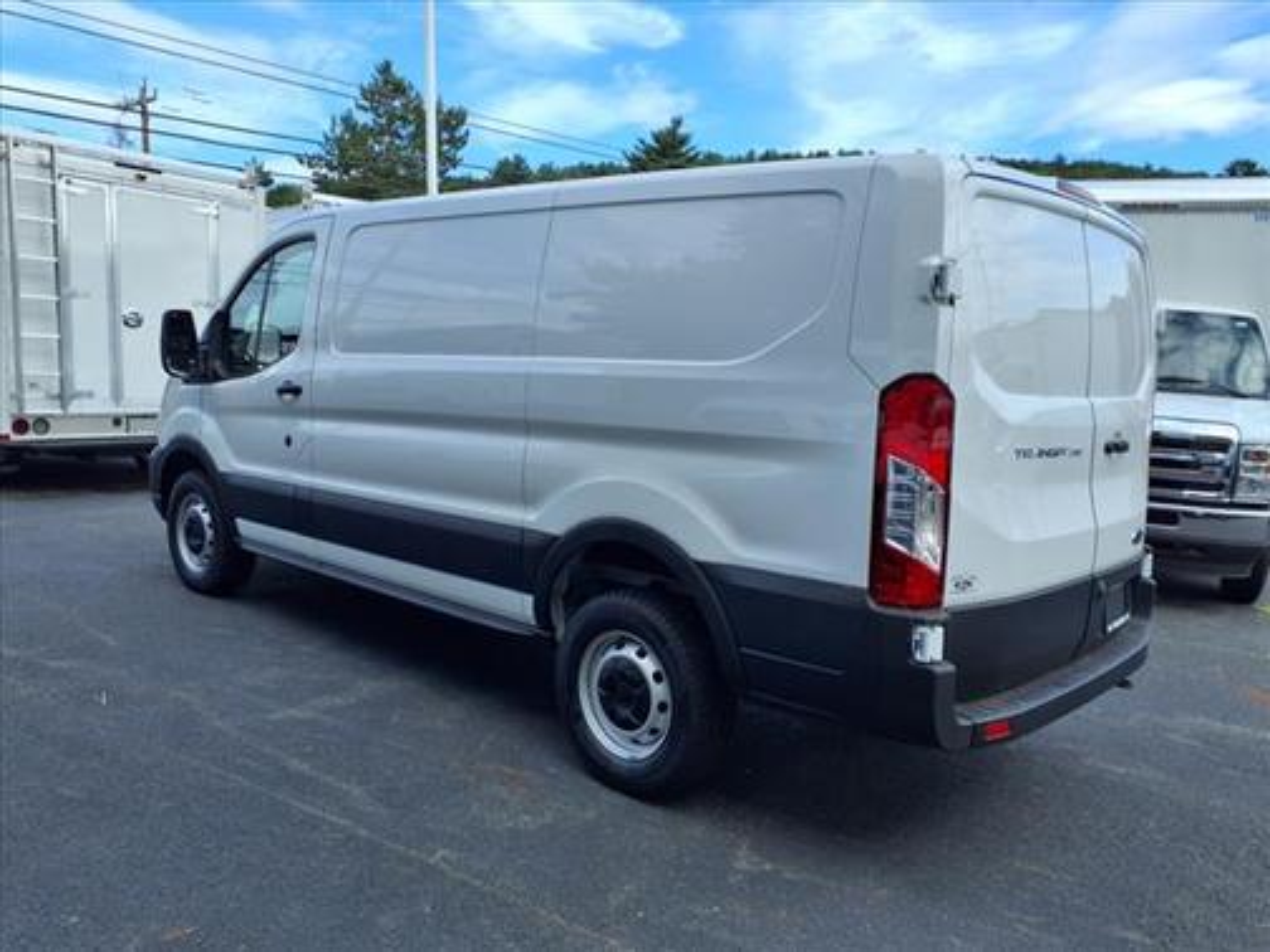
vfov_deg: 51.4
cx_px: 635
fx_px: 991
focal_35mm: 27
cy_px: 476
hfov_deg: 65.3
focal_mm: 3.58
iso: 40
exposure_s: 1/1111
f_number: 1.9
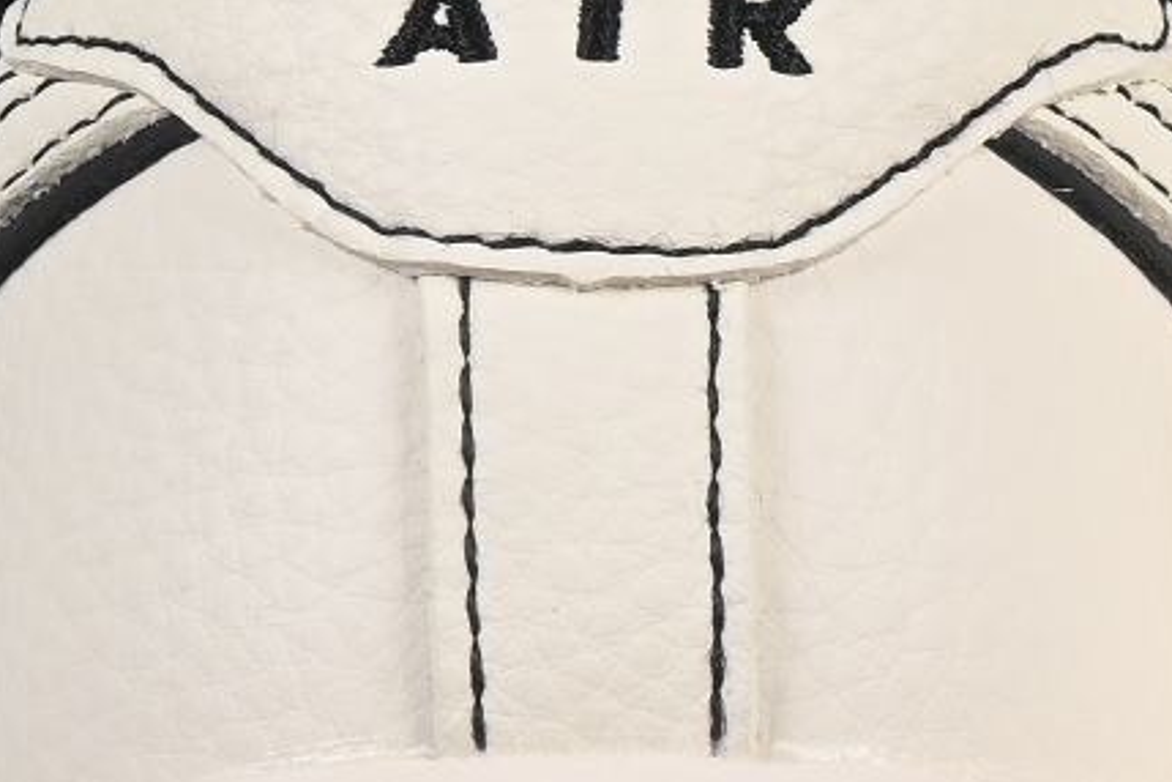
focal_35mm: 487
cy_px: 57
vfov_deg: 2.8
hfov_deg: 4.2
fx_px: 15853
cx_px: 1382
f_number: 8
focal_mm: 50
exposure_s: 1/80
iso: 160
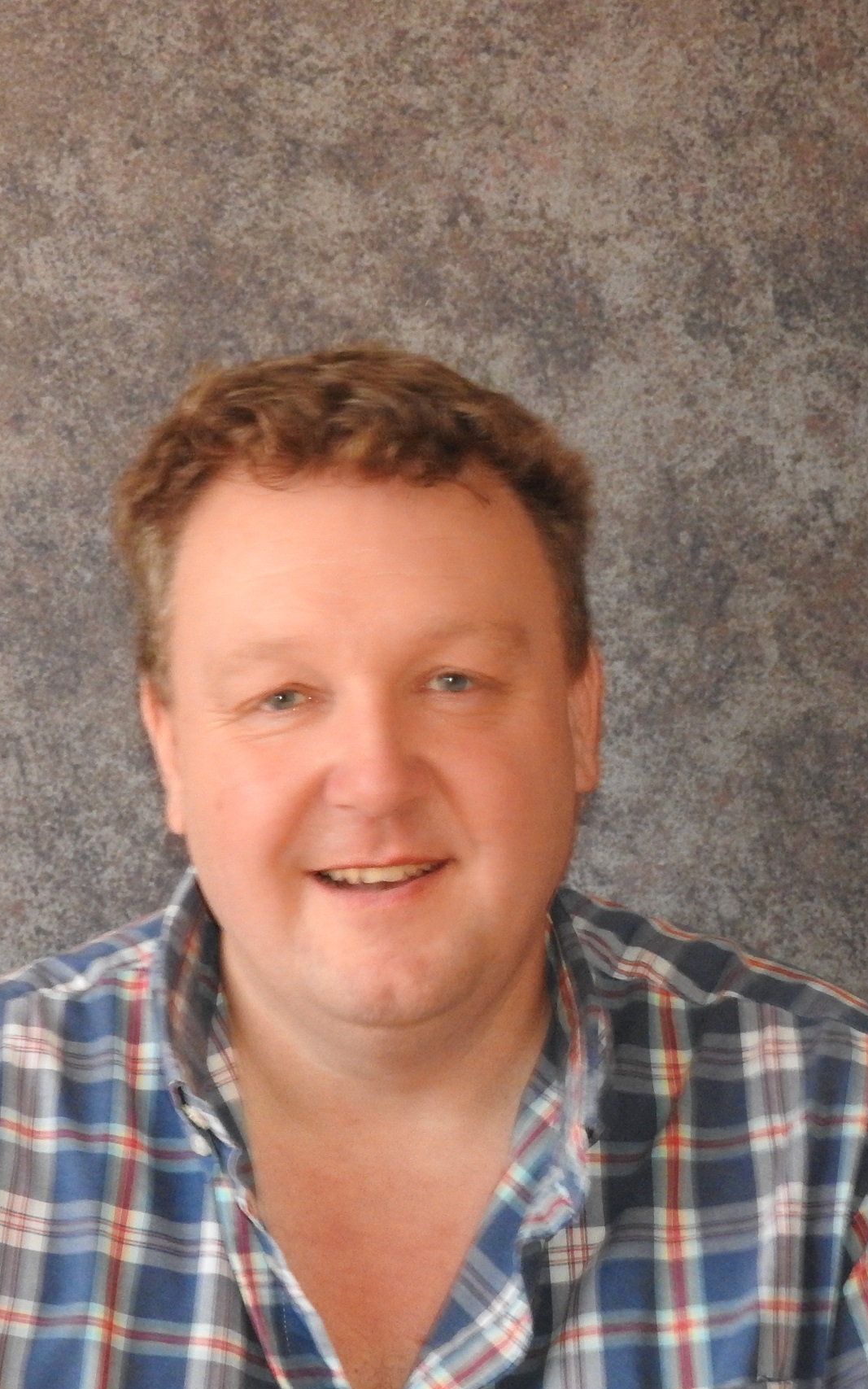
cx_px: 389
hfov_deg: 13.1
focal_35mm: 100
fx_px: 3785
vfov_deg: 20.8
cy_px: 689
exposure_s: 1/2.5
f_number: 4.5
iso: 800
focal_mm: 12.5
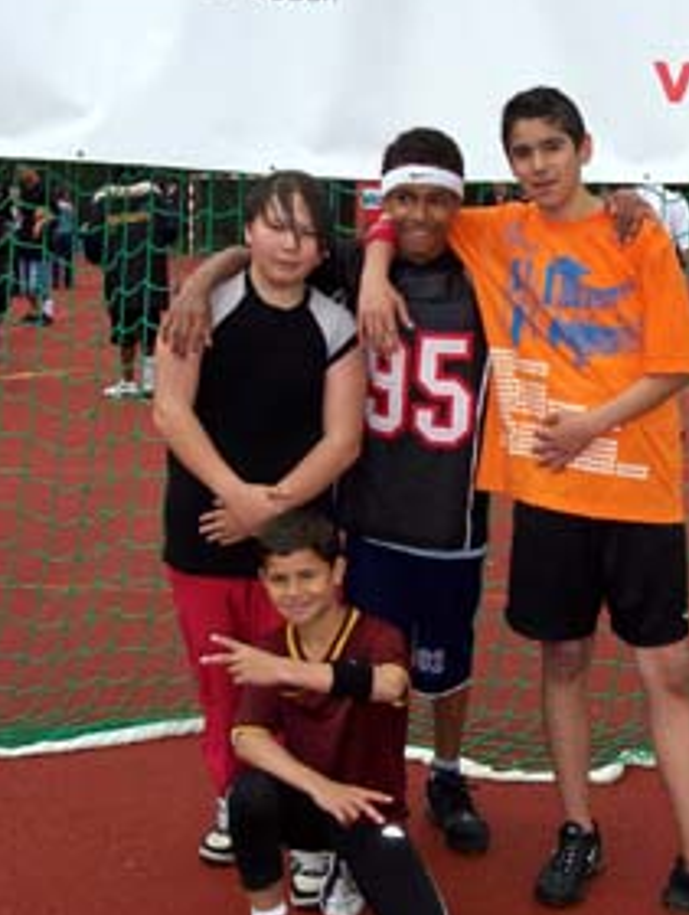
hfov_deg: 24.0
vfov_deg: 31.6
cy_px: 487
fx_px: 1614
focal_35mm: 61
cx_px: 438
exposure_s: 1/700
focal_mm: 8
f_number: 4.8
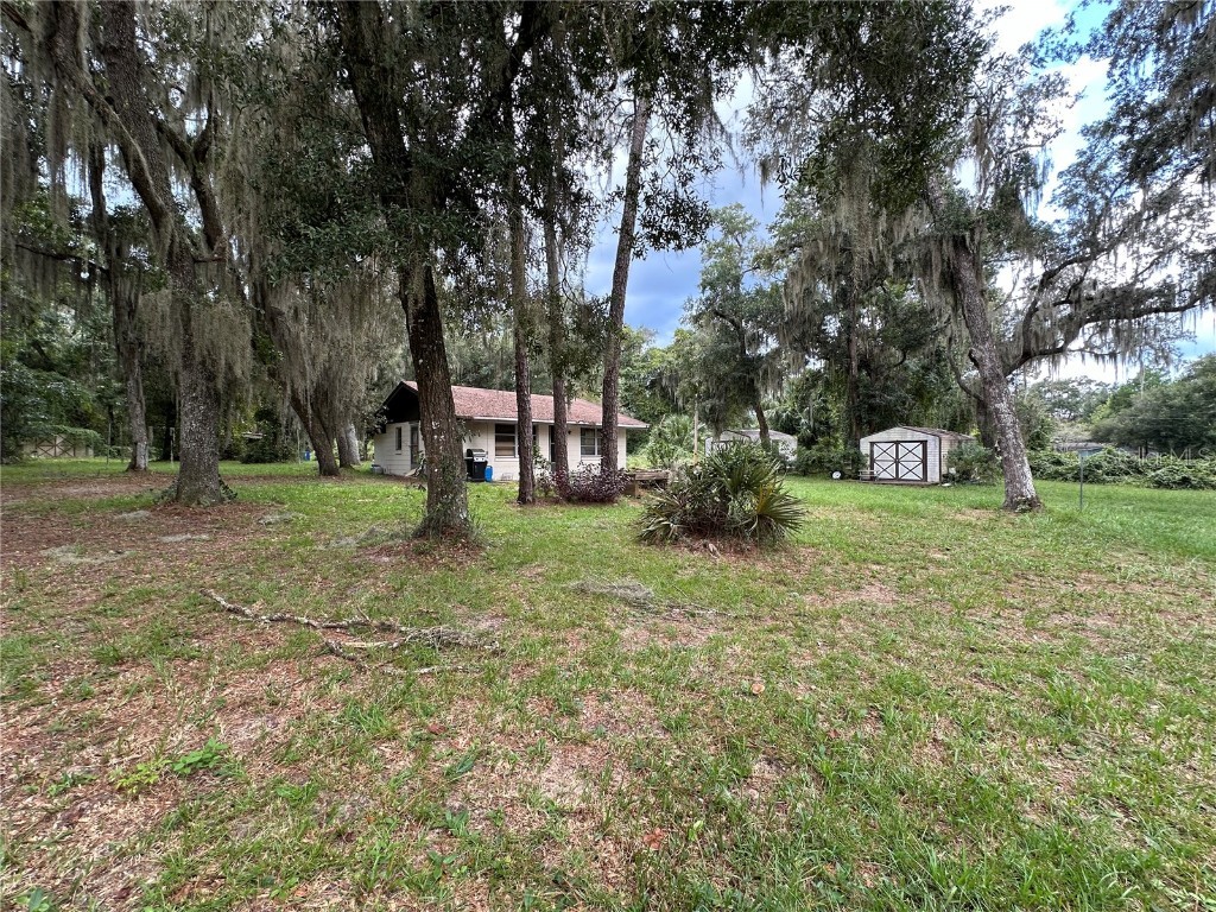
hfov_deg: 102.1
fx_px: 492
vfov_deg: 85.7
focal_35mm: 14
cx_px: 608
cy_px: 456
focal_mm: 2.22
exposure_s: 1/117
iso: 40
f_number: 2.2
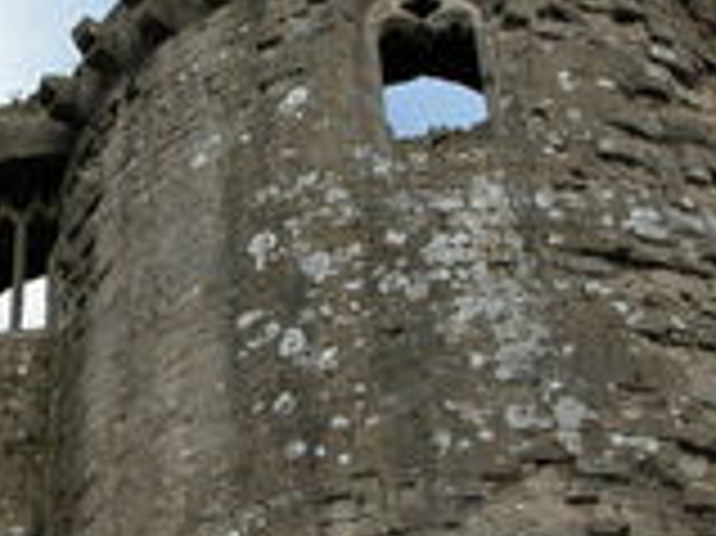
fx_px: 1819
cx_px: 90
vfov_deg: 16.8
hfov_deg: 21.8
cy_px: 230
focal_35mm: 88
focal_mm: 8.9
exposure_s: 1/275
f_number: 5.6
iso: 100
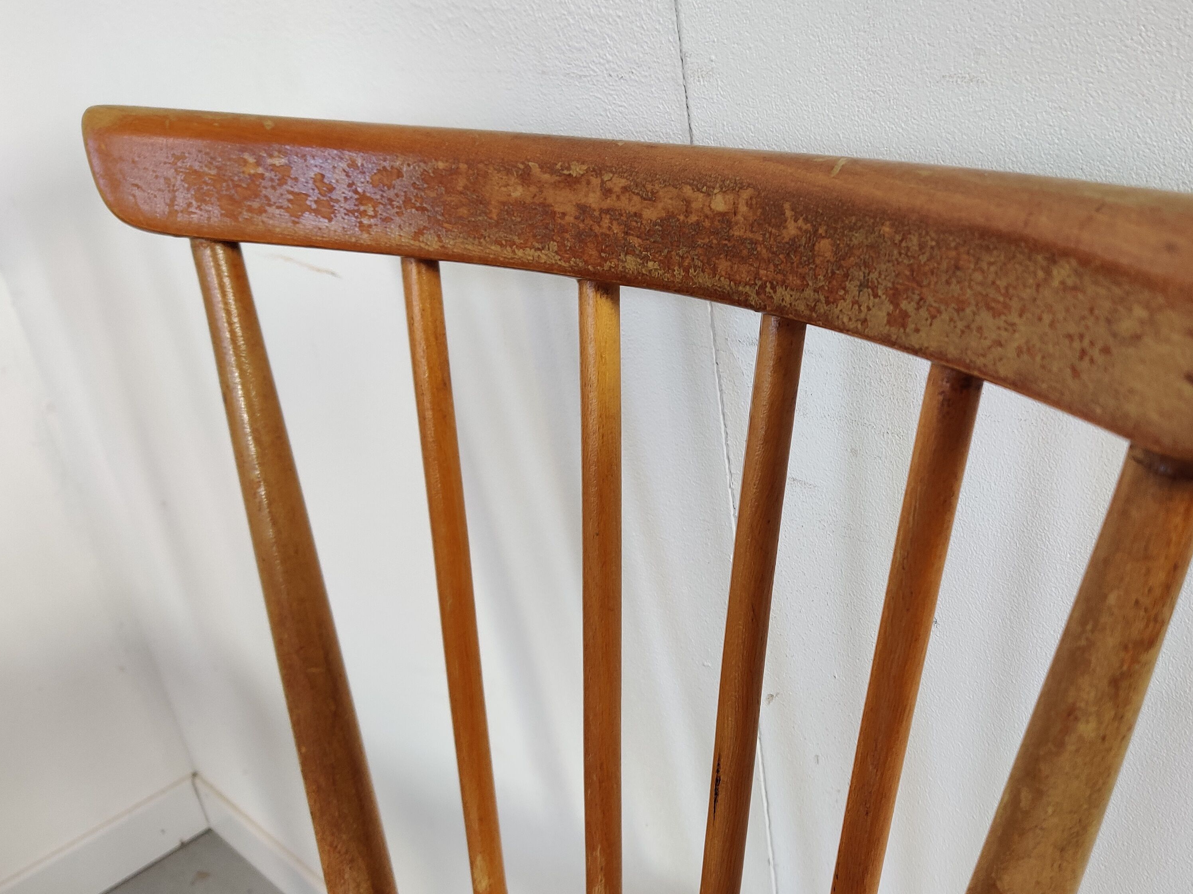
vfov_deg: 39.6
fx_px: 1241
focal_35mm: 36
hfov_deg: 50.8
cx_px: 752
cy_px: 493
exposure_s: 1/100
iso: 250
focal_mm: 4.75
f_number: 1.65
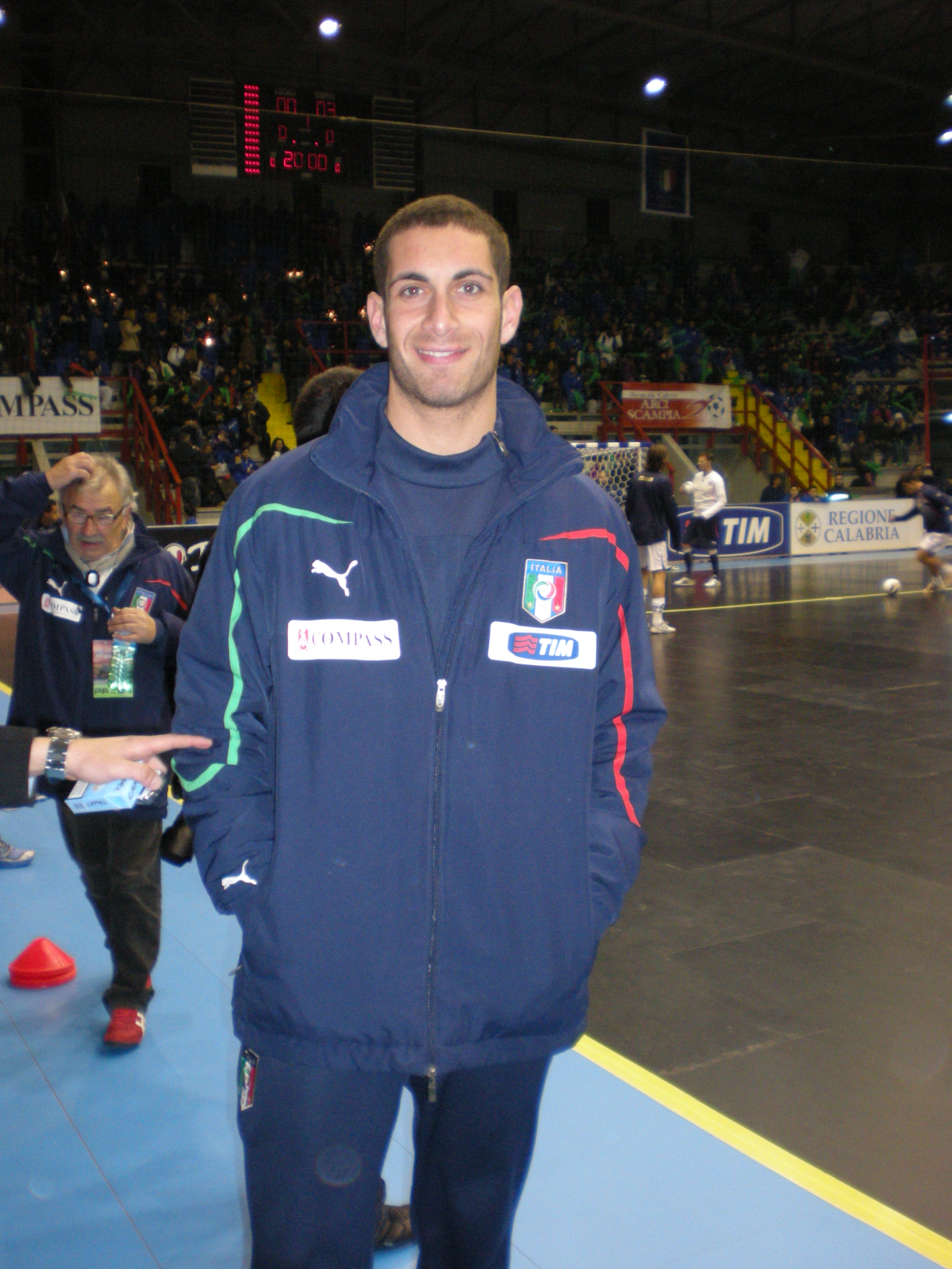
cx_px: 476
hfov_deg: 37.7
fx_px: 1393
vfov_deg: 49.0
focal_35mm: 38
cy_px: 634
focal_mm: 6.3
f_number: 3.1
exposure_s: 1/60
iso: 240
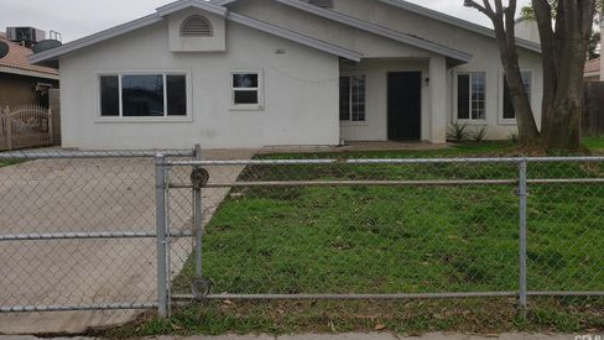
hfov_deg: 66.0
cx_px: 303
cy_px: 132
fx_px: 465
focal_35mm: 29
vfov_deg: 40.0
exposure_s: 1/765
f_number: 2.4
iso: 50
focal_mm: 4.3
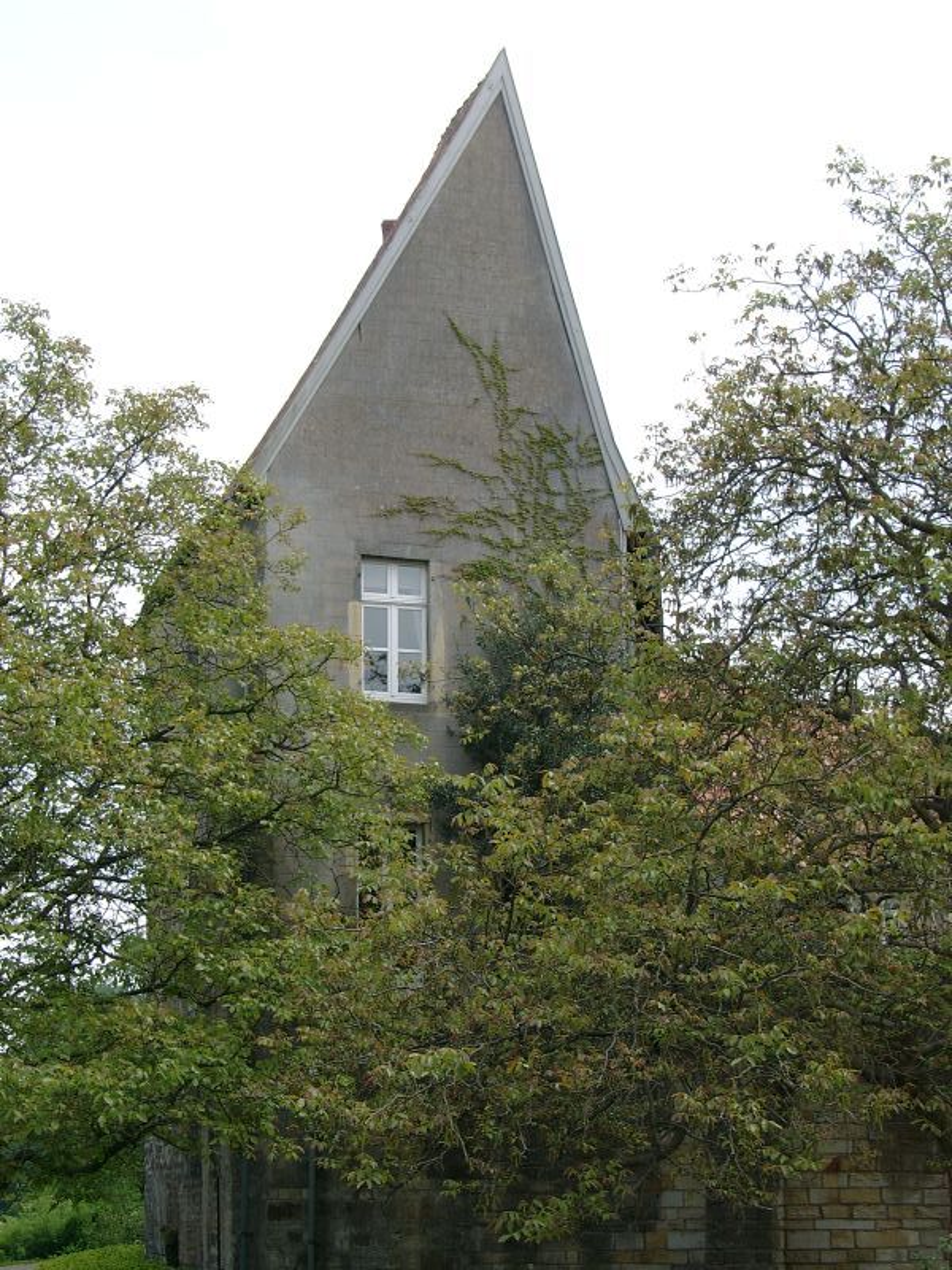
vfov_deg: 26.7
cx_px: 476
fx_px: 2677
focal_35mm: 73
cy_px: 635
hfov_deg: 20.2
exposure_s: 1/299
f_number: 4
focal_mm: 15.12
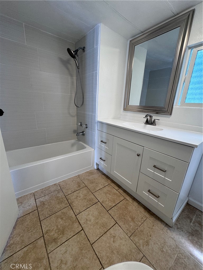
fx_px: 109
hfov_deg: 85.7
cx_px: 102
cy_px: 135
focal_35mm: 14
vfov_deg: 102.1
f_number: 2.2
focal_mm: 2.22
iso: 125
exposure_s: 1/120
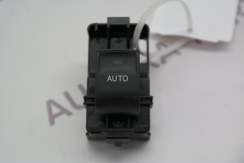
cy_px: 82
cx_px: 122
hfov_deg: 24.2
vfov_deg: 16.3
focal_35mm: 84
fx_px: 569
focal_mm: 55
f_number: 5.6
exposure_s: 1/80
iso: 400
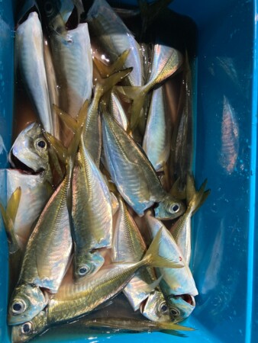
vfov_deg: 63.4
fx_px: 278
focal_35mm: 28
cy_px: 172
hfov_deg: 49.8
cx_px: 129
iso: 200
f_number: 1.8
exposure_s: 1/60
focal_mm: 3.99
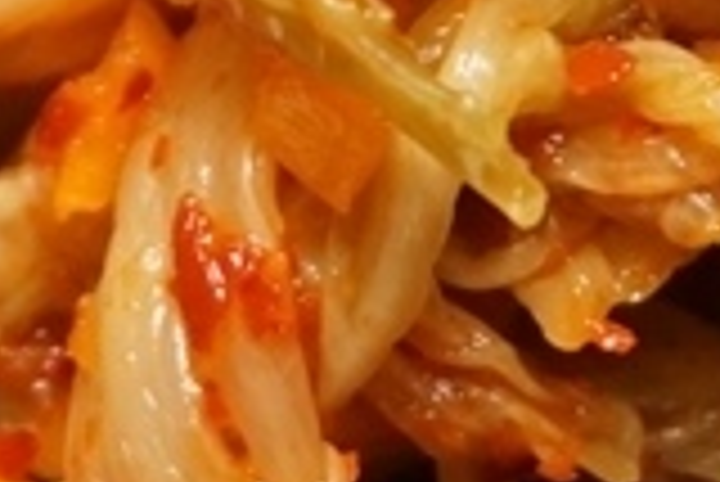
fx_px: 6329
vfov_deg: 4.3
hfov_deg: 6.5
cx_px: 932
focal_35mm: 316
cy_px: -453
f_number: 5
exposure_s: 1/60
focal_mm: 33
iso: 1000
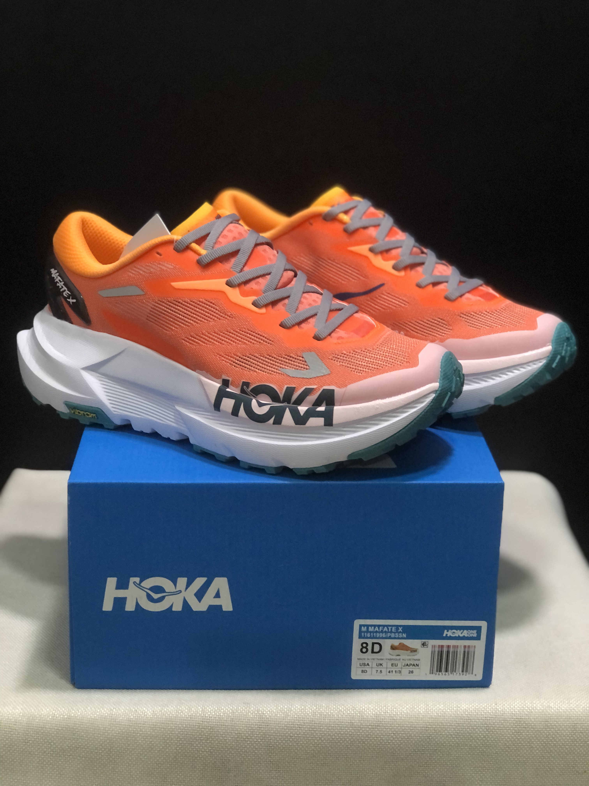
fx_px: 1293
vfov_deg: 33.8
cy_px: 393
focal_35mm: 57
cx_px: 294
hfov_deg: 25.7
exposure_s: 1/30
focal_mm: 6.6
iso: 160
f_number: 2.8
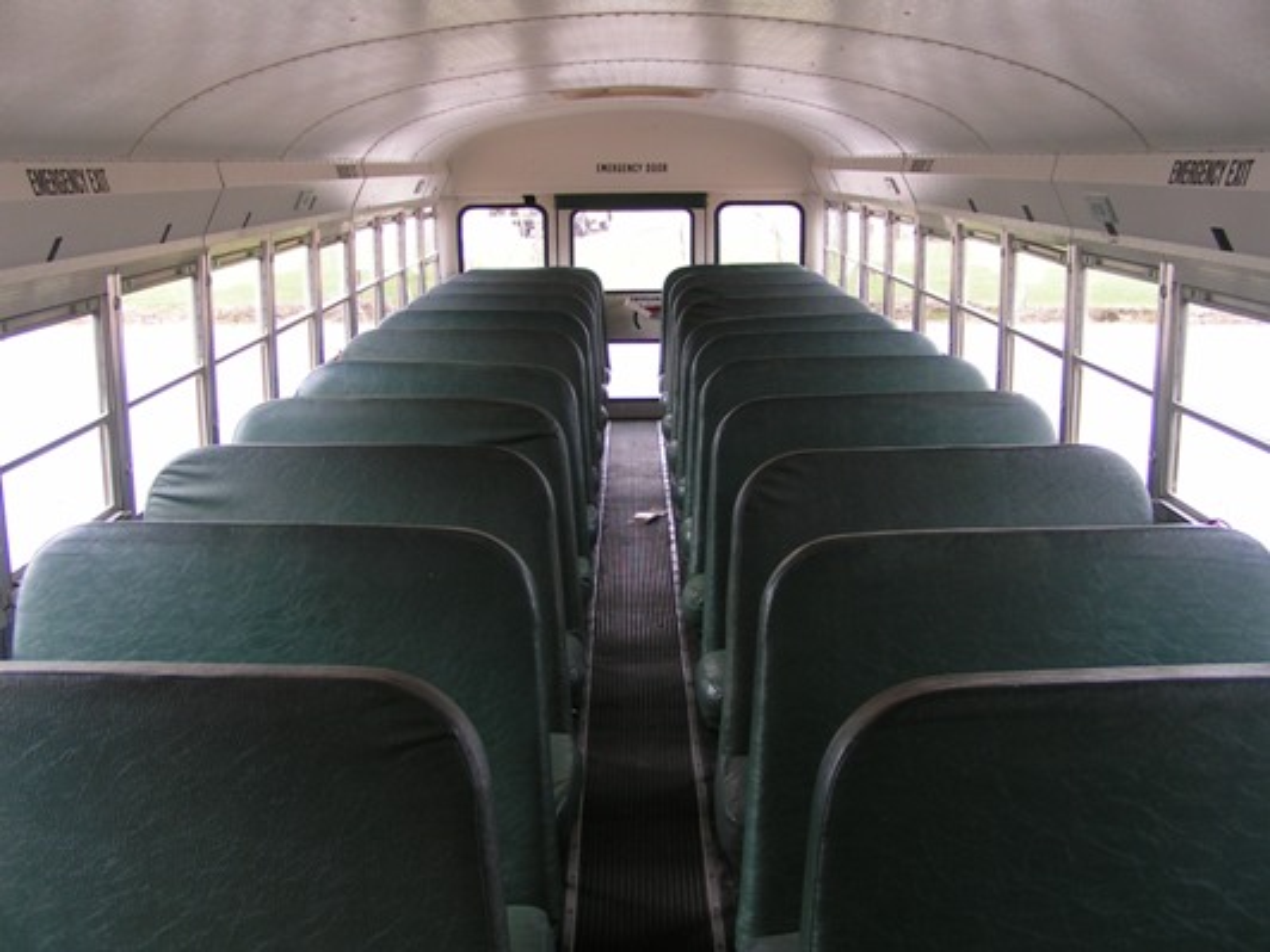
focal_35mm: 38
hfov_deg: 49.0
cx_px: 635
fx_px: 1394
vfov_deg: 37.7
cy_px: 476
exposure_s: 1/50
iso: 50
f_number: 3.5
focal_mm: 5.8
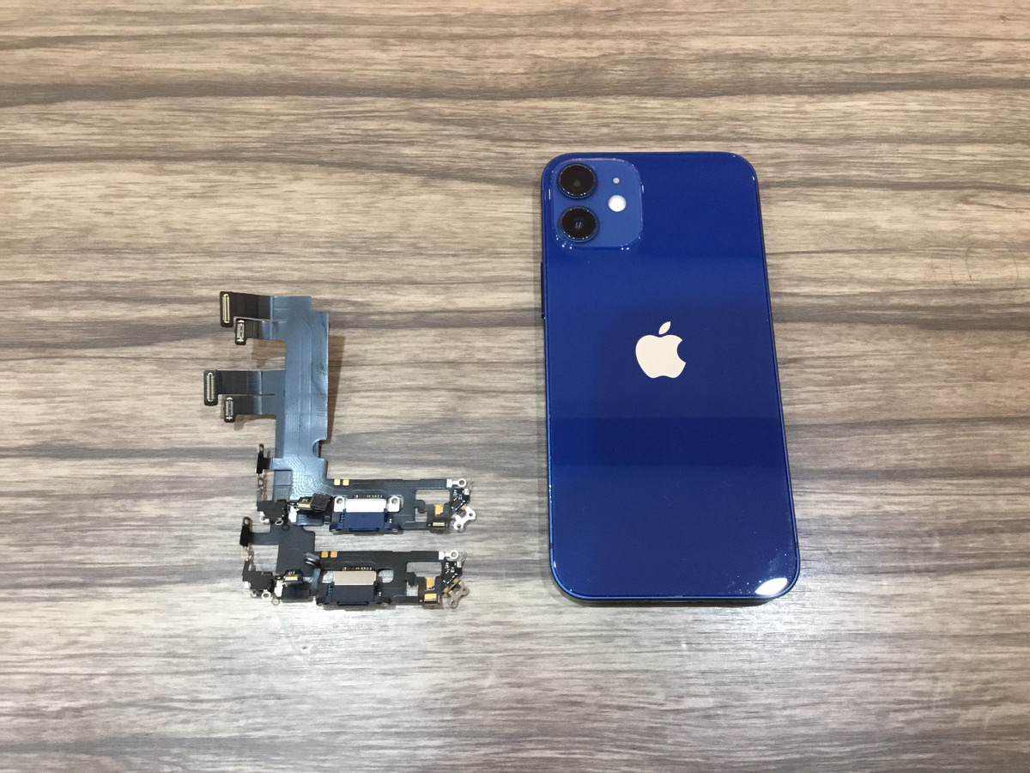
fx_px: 922
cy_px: 386
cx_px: 515
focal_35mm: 31
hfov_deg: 58.4
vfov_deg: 45.4
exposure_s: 1/30
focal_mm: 3.3
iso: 125
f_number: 2.4
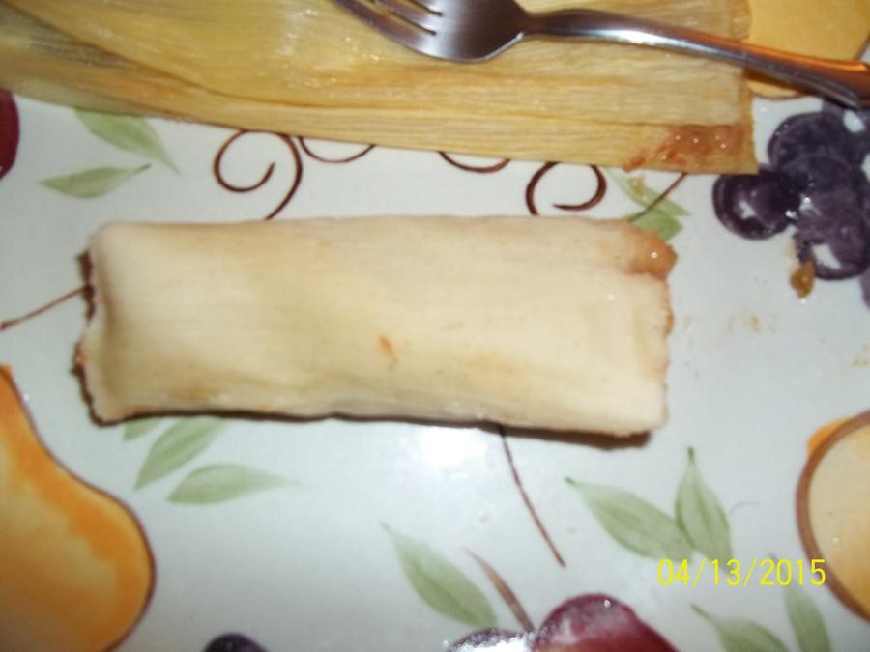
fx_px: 804
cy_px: 326
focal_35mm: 32
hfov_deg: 56.8
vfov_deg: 44.2
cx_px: 435
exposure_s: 1/30
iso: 160
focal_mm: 5.7
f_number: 2.9
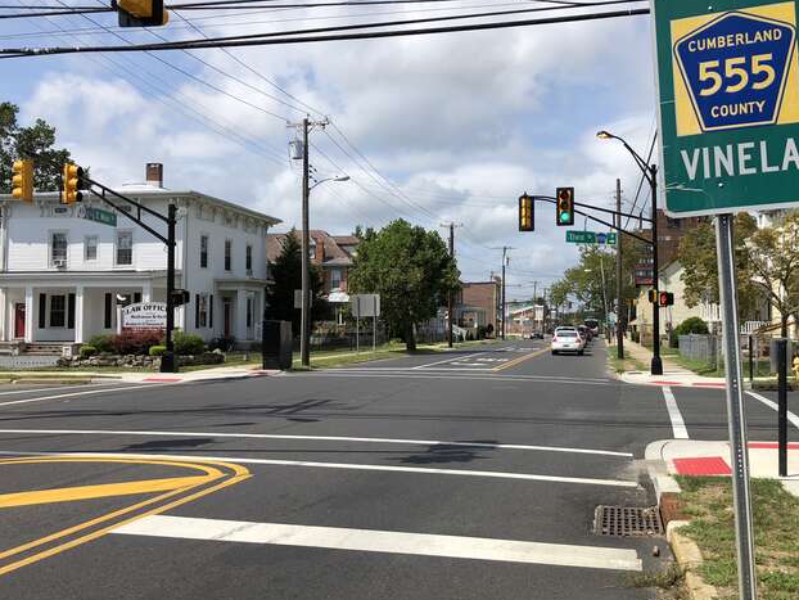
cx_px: 492
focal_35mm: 36
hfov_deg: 50.9
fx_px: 831
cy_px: 294
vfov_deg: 39.7
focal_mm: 4
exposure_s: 1/3003
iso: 25
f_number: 1.8
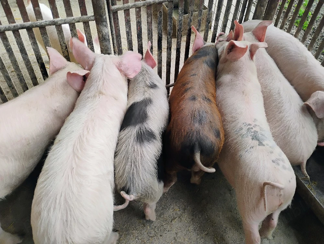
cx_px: 162
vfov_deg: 49.9
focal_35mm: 28
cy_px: 122
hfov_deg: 63.4
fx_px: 262
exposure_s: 1/100
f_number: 1.8
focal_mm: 4.26
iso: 122
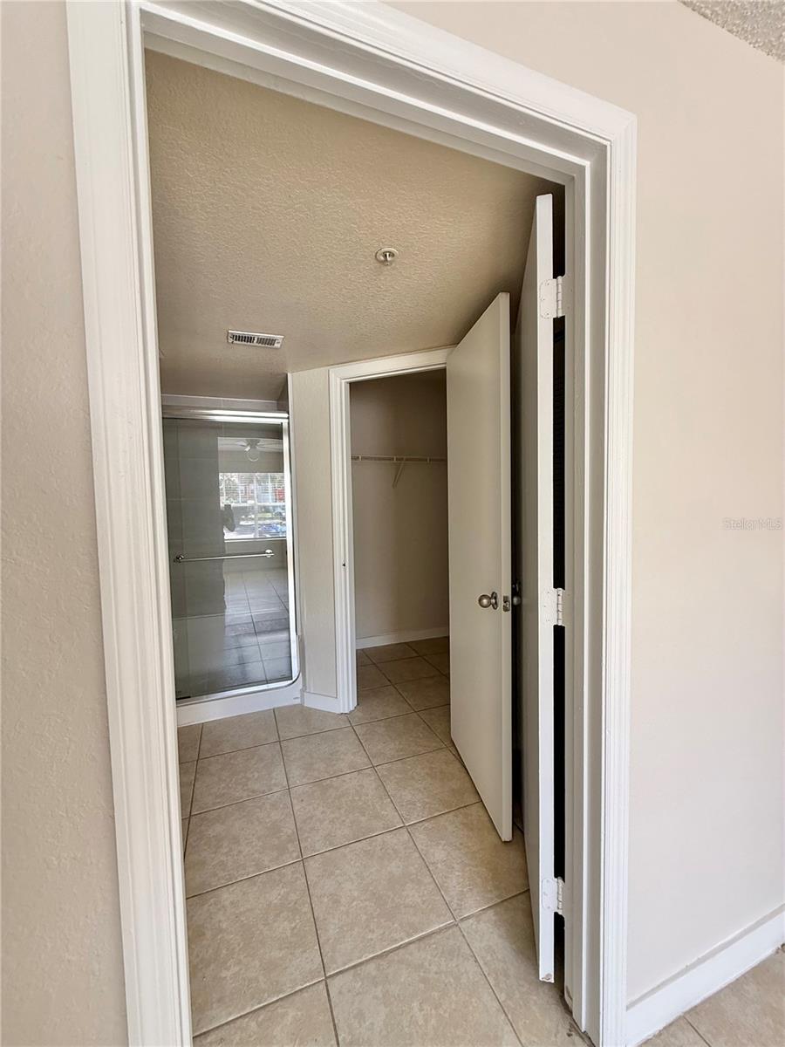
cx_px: 392
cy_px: 524
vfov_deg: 102.1
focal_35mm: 14
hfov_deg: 85.7
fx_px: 423
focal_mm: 2.22
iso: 160
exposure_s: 1/99
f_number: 2.2
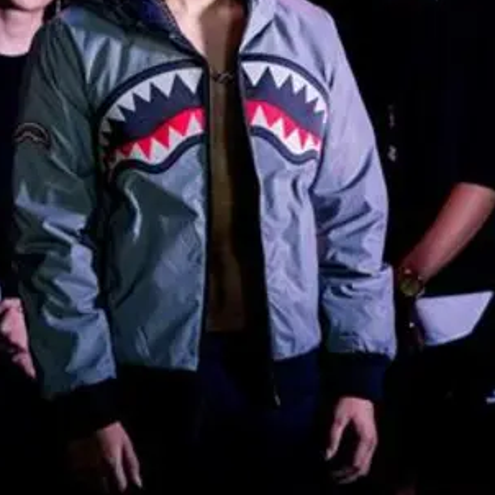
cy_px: 123
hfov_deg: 6.5
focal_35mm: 268
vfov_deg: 6.5
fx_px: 4336
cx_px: 225
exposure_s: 1/200
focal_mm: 122
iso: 6400
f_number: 4.5
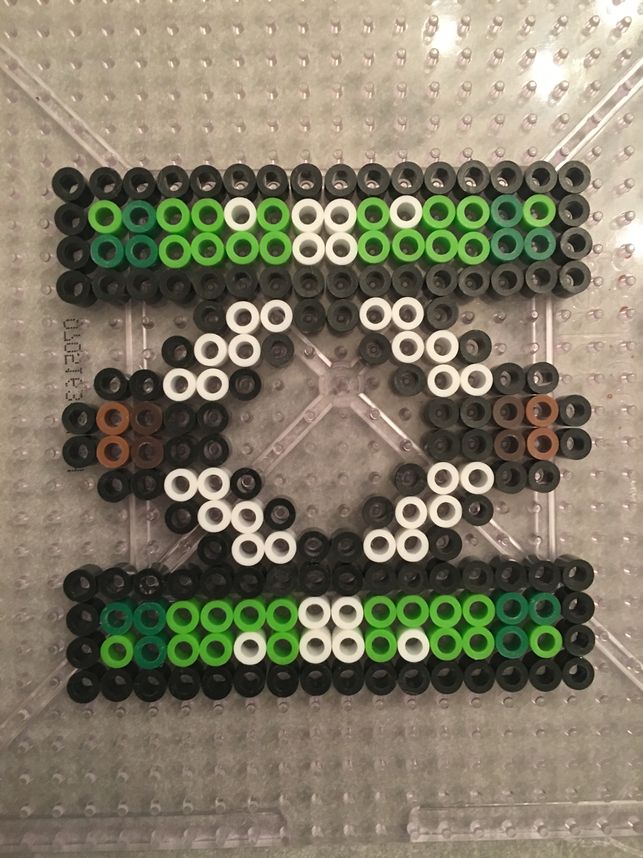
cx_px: 322
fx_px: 718
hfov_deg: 48.2
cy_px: 429
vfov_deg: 61.7
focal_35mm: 29
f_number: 2.2
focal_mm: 4.15
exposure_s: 1/15
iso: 100
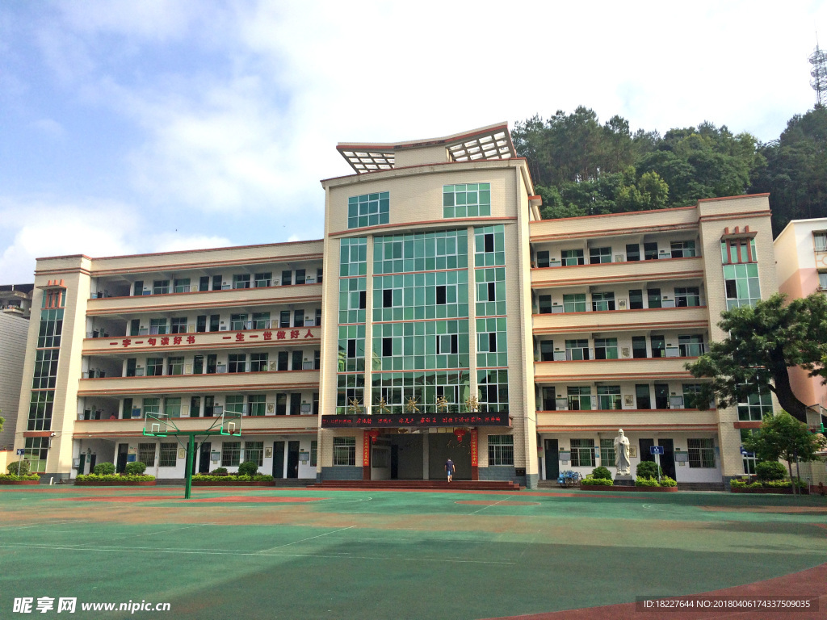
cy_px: 310
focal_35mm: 29
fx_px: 693
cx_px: 414
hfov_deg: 61.7
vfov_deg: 48.2
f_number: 2.2
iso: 32
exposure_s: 1/2564
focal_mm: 4.15
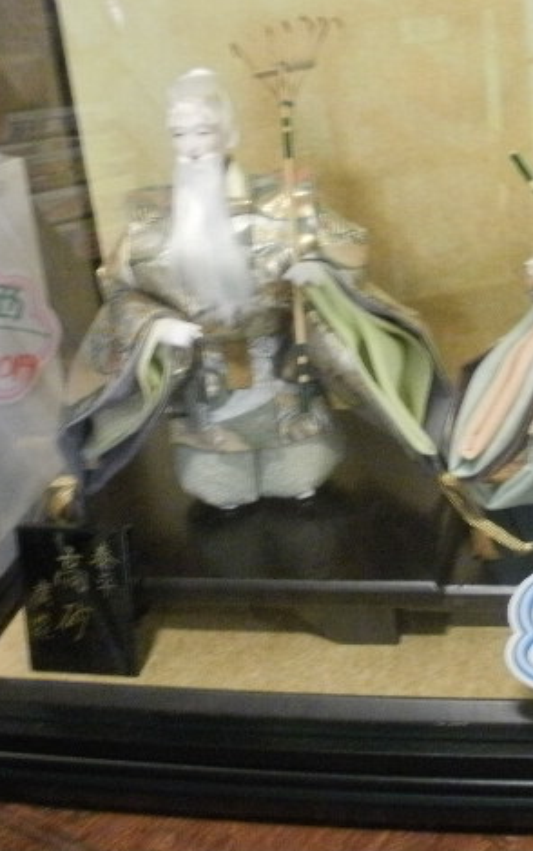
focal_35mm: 52
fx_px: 1208
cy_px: 420
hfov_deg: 24.4
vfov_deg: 38.9
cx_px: 448
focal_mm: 6.3
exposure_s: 1/8
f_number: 3.5
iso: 400
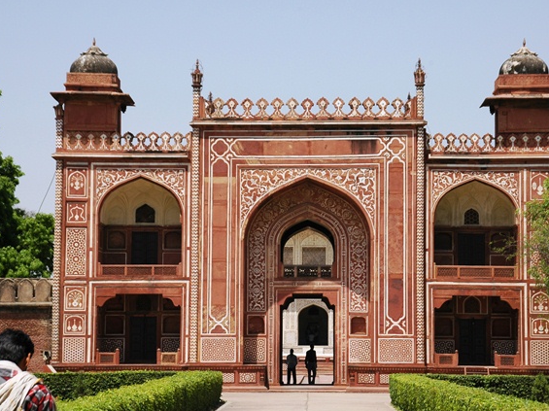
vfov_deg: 12.1
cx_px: 300
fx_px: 1942
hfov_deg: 16.1
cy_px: 205
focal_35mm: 123
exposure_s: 1/320
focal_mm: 75
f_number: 11
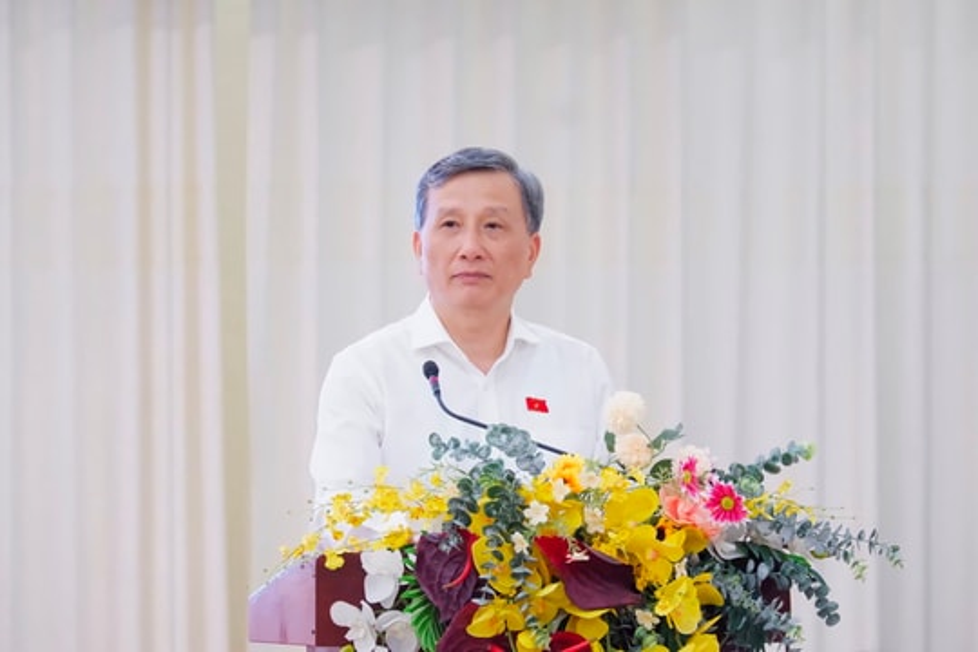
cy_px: 326
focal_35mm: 345
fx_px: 9372
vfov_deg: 4.0
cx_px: 489
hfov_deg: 6.0
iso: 3200
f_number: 6.7
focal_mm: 230
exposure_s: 1/80
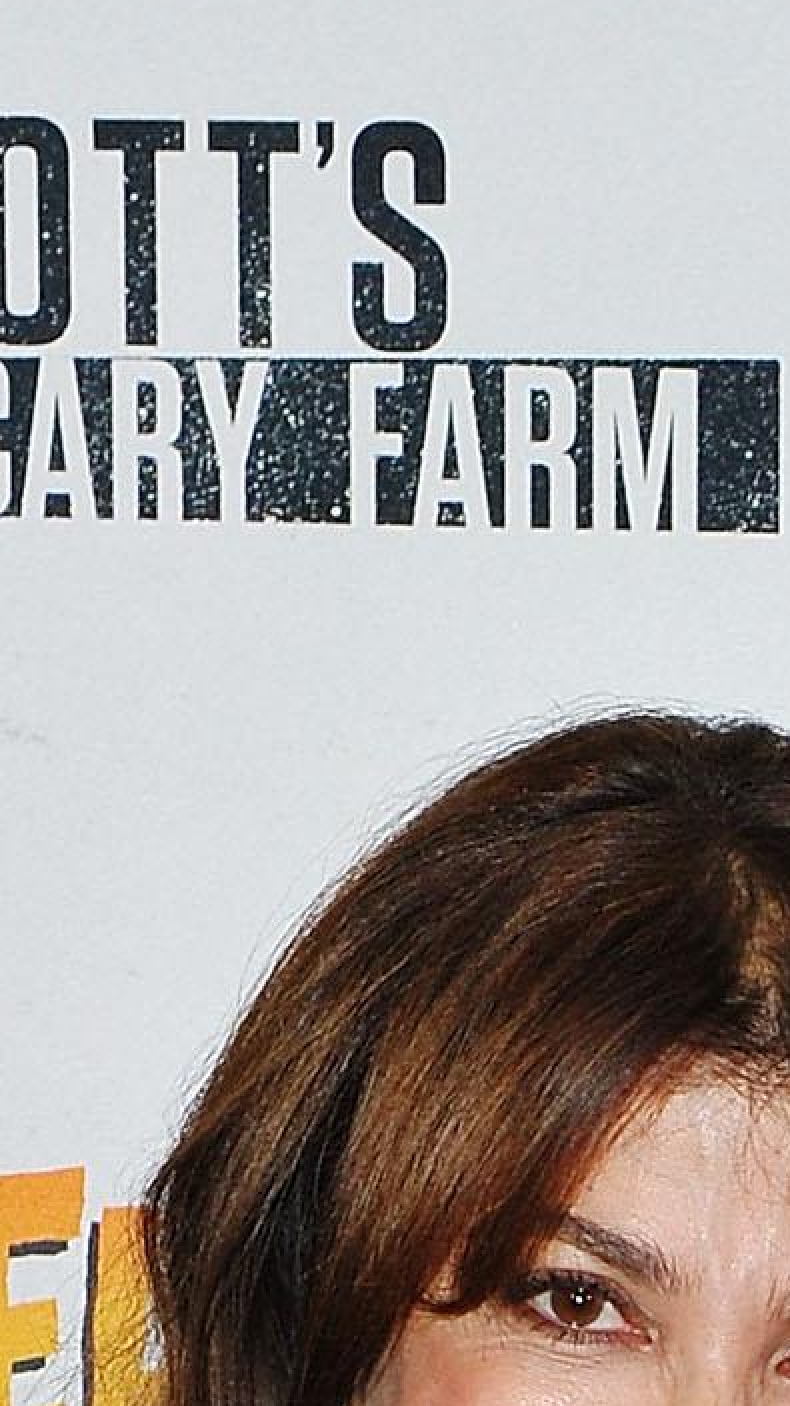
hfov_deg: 7.3
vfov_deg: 12.2
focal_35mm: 161
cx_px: 1376
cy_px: 2592
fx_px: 6001
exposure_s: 1/250
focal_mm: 36
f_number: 6.3
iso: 640
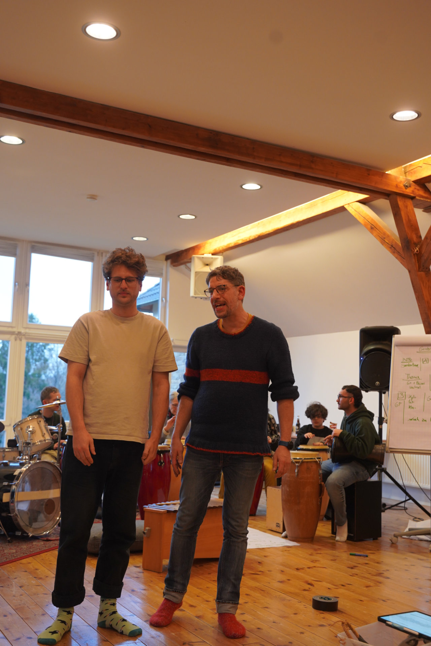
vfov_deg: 47.4
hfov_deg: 32.6
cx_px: 216
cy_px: 323
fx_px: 736
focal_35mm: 41
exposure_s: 1/160
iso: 1600
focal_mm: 41
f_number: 4
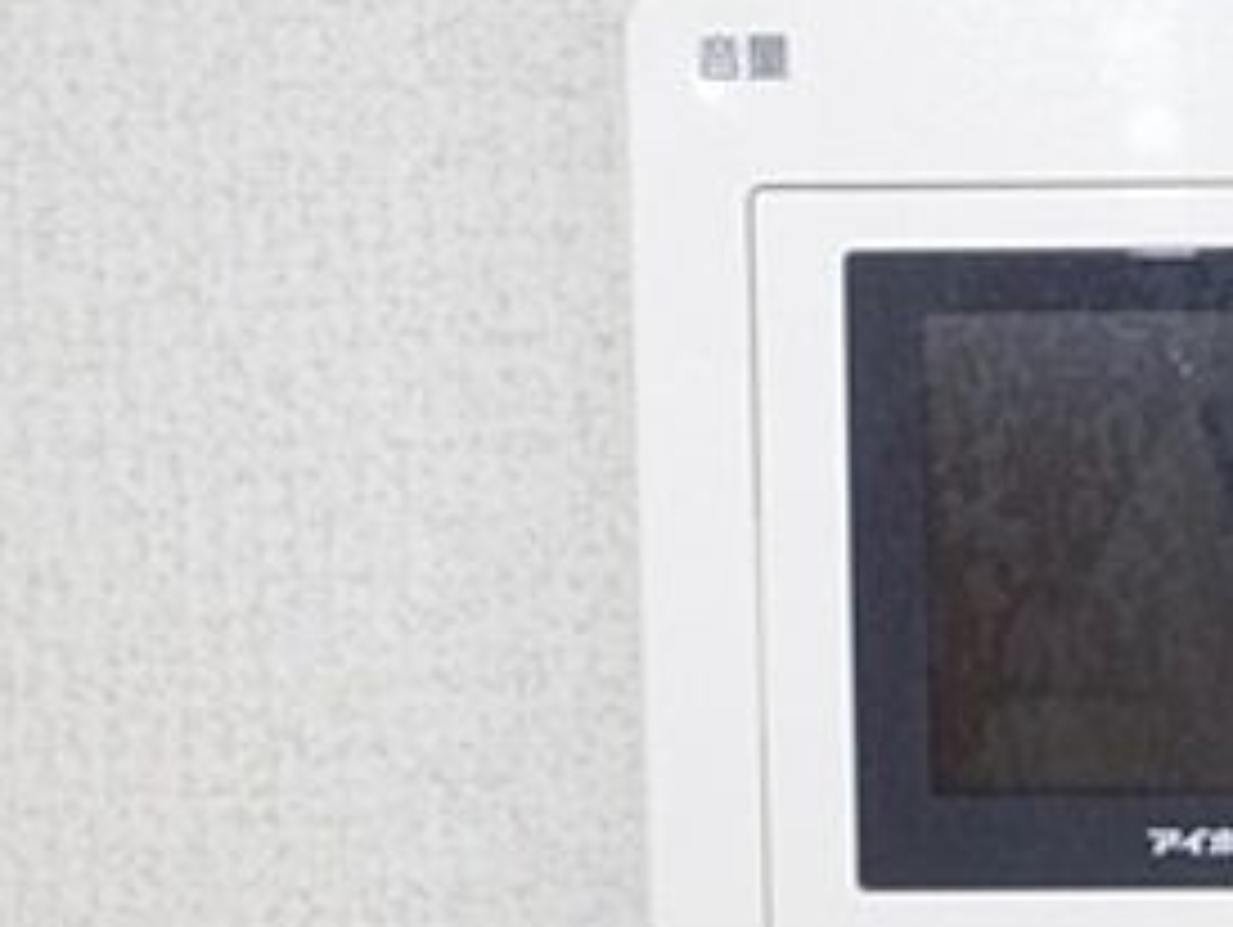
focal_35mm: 126
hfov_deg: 15.3
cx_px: 1251
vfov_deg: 11.8
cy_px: 670
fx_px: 4492
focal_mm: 11.7
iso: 1250
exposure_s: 1/40
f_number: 4
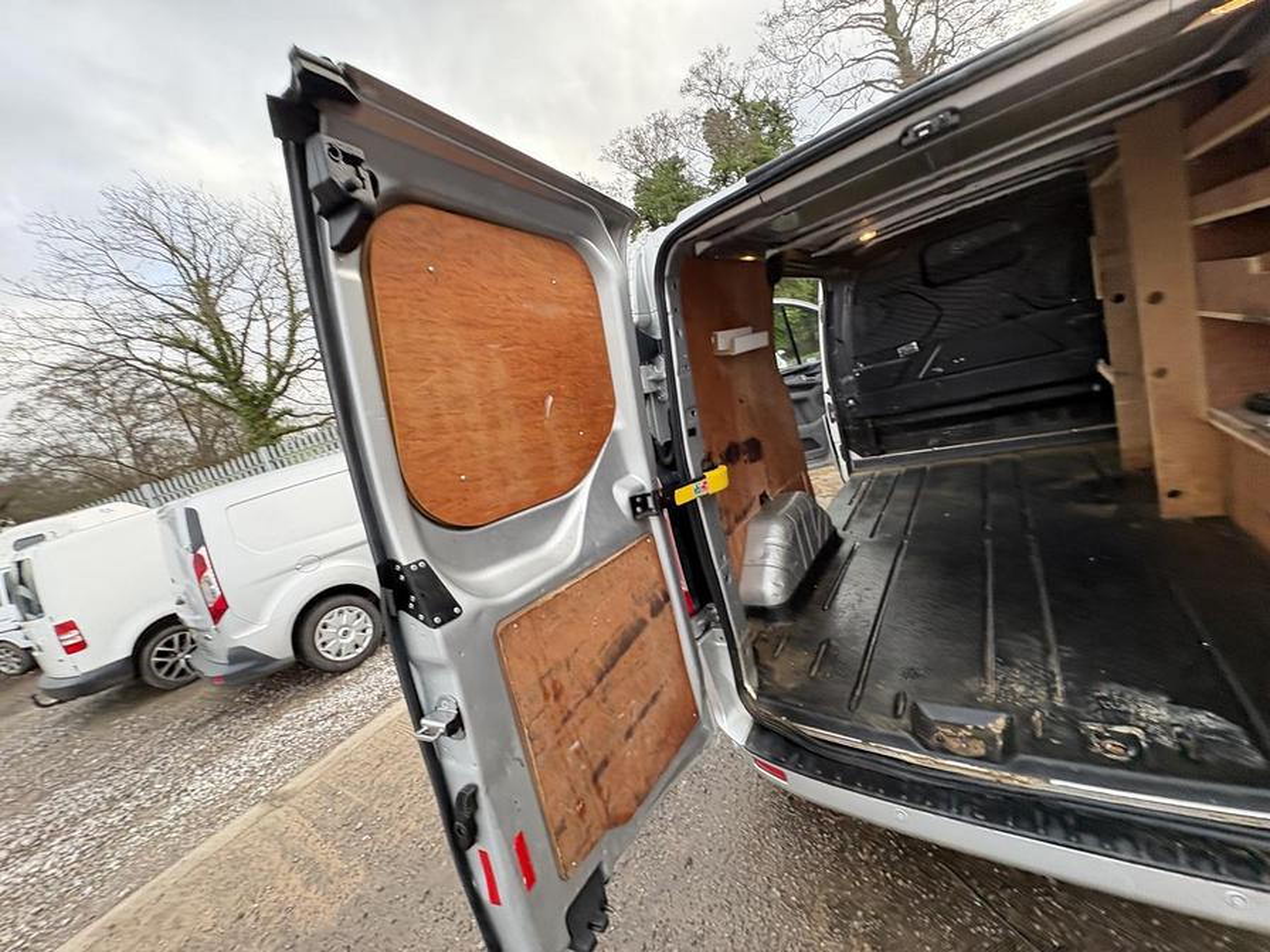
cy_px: 476
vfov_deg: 85.7
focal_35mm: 14
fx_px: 514
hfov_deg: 102.1
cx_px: 635
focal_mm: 2.22
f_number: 2.2
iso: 100
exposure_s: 1/99
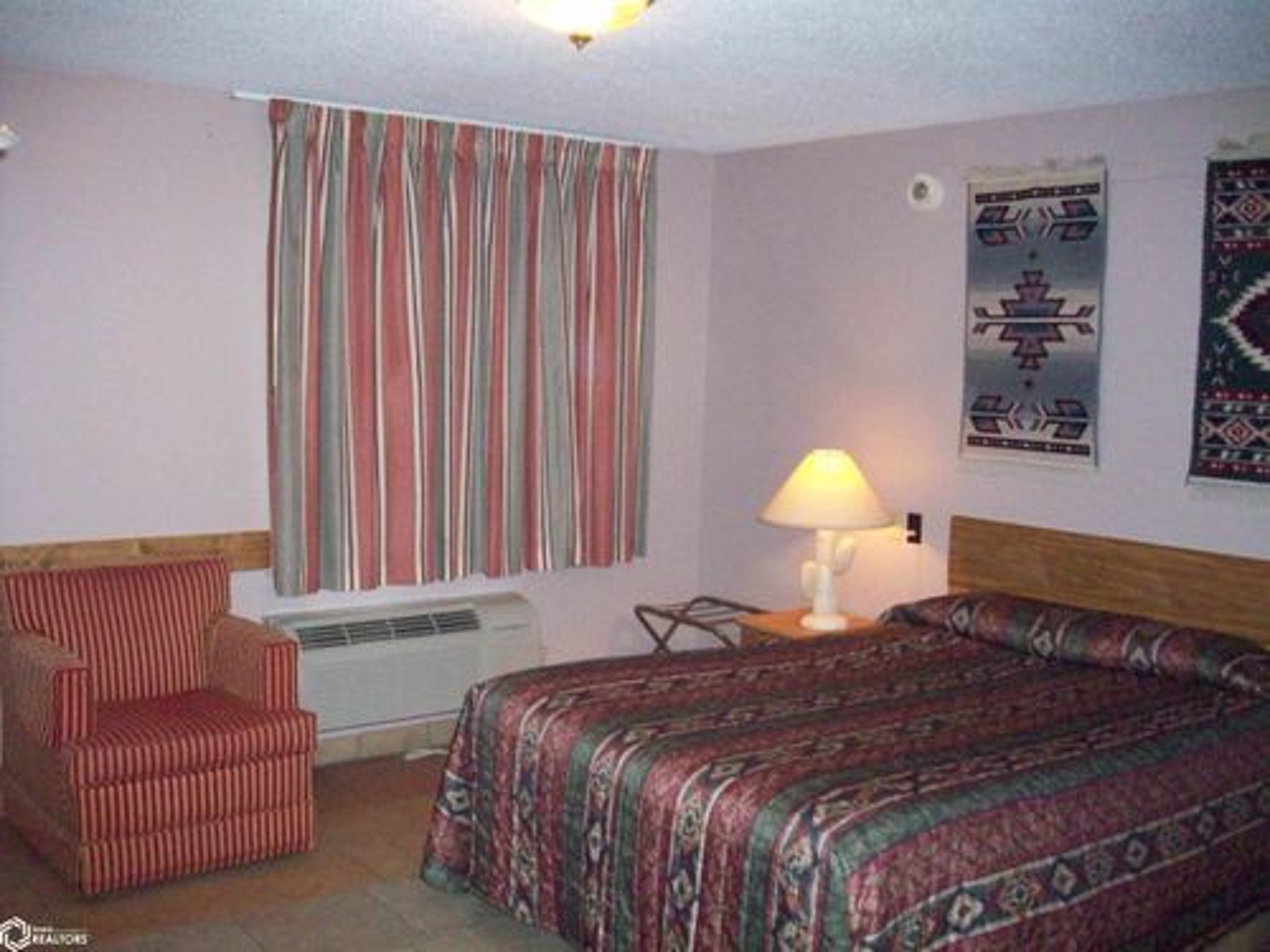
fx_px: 1357
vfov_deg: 38.7
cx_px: 635
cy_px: 476
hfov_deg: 50.1
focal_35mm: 37
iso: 400
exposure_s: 1/128
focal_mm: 6.2
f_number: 2.8
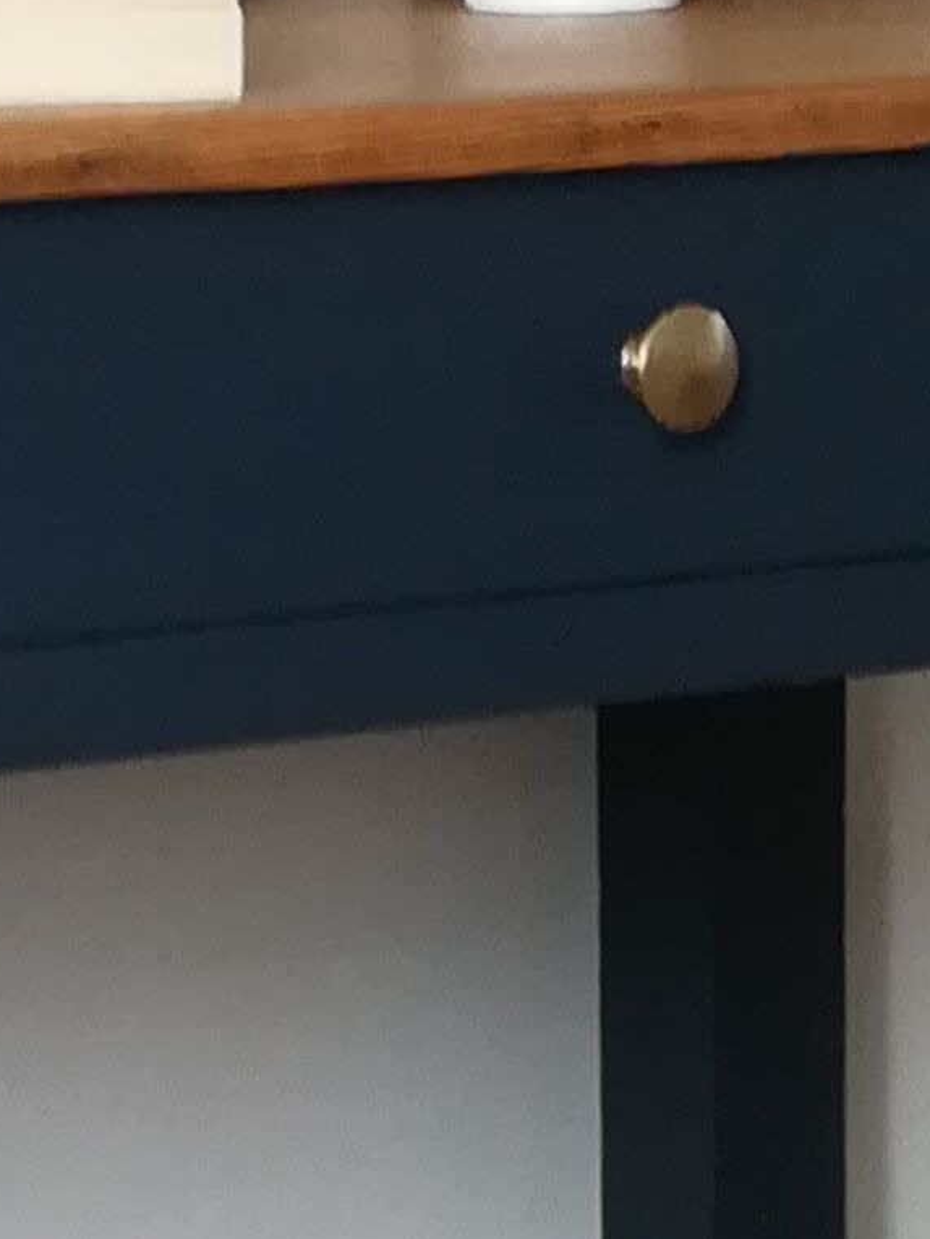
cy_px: 925
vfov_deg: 10.3
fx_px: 6876
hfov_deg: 7.7
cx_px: -76
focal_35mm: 192
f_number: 2.2
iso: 160
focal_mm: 3.83
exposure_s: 1/30
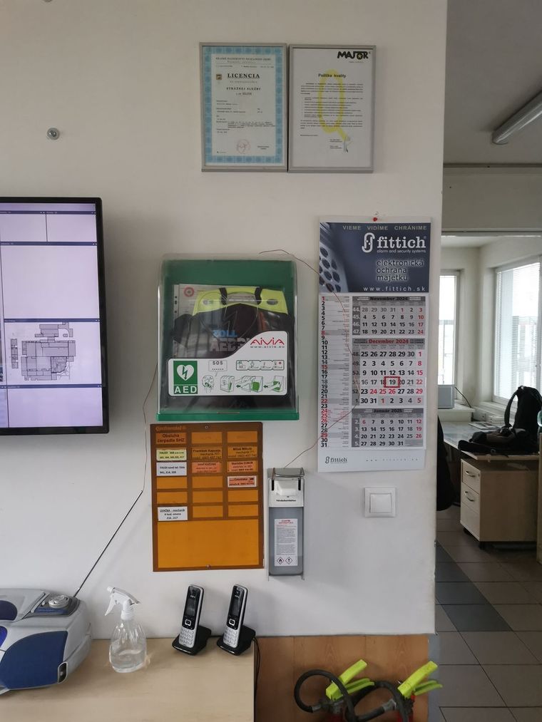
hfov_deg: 51.4
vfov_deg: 65.3
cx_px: 271
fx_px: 564
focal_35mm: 27
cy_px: 361
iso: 320
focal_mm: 5.58
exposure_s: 1/100
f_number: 1.8
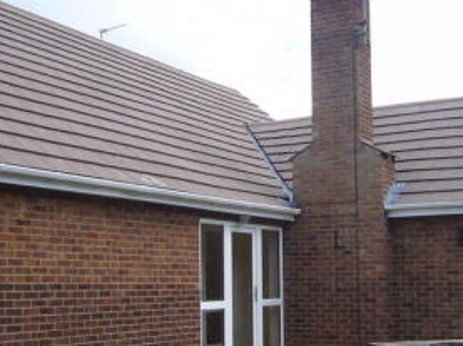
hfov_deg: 32.7
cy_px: 220
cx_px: 235
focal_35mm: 59
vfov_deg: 24.7
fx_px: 788
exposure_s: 1/200
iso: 80
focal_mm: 4.6
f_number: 5.6
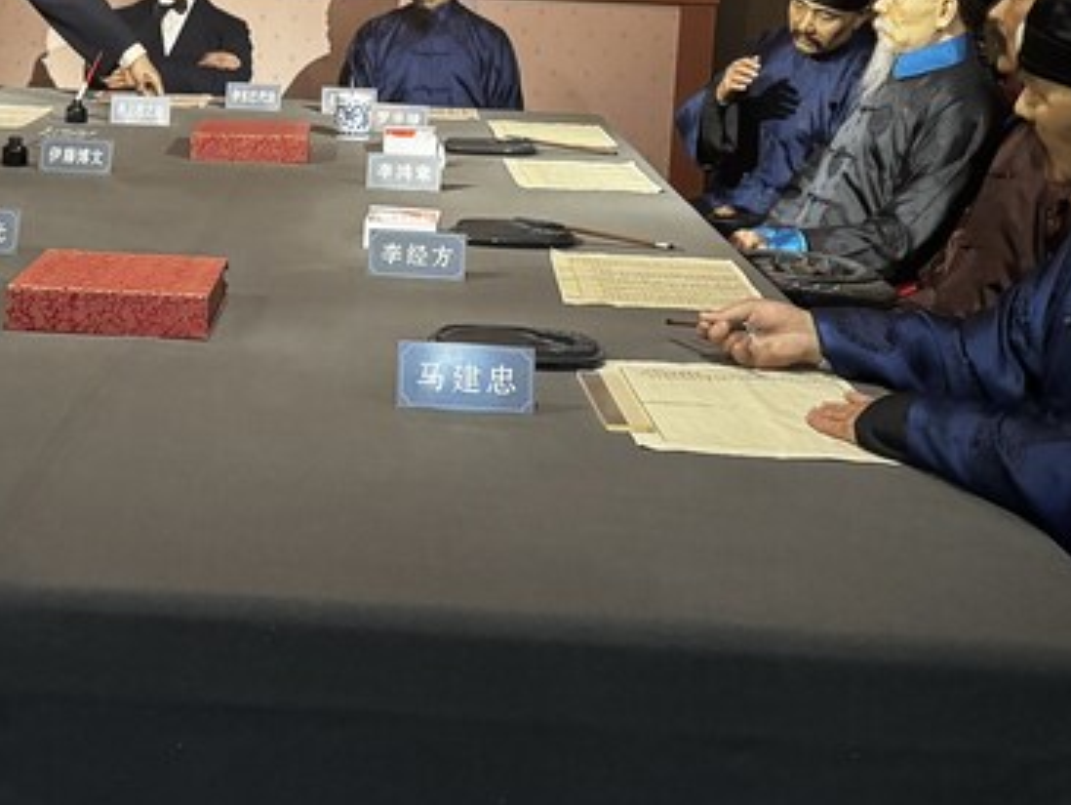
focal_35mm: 59
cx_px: 281
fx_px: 1827
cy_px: 113
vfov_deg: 24.3
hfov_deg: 32.1
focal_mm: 6.76
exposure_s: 1/25
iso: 800
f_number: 1.78
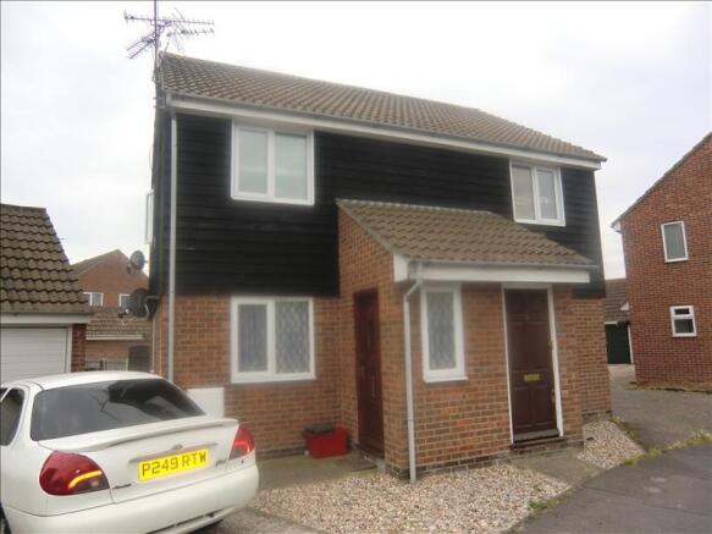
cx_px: 356
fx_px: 494
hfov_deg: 71.6
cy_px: 267
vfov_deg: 56.8
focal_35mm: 24
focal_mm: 4.3
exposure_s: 1/160
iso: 64
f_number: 3.2
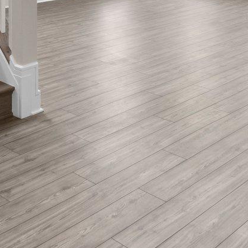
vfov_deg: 23.7
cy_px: -84
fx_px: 511
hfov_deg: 27.3
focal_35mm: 63
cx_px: 143
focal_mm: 10
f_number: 8
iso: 200
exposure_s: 1/10
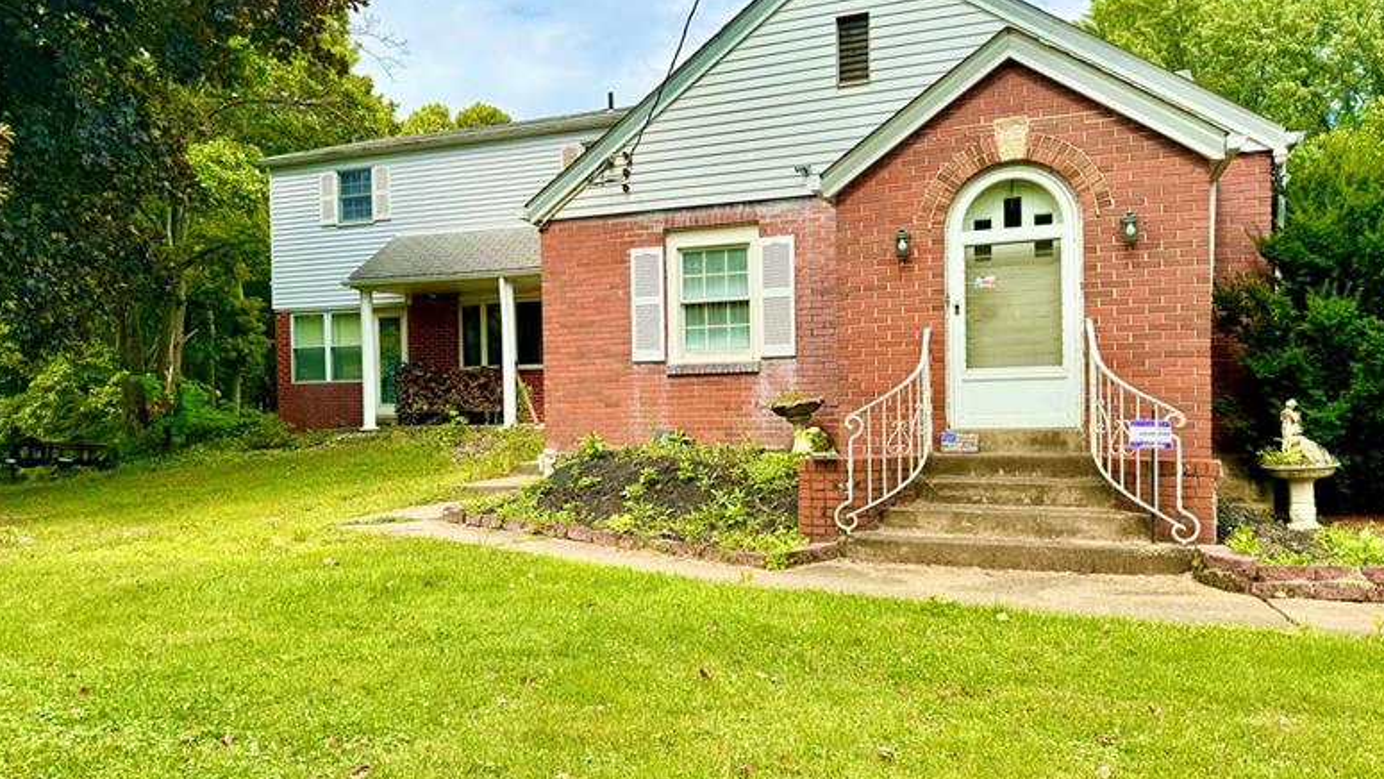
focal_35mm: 27
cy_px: 415
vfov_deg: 42.9
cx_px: 679
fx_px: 991
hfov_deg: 69.9
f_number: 1.78
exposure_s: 1/2252
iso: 80
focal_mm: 6.76
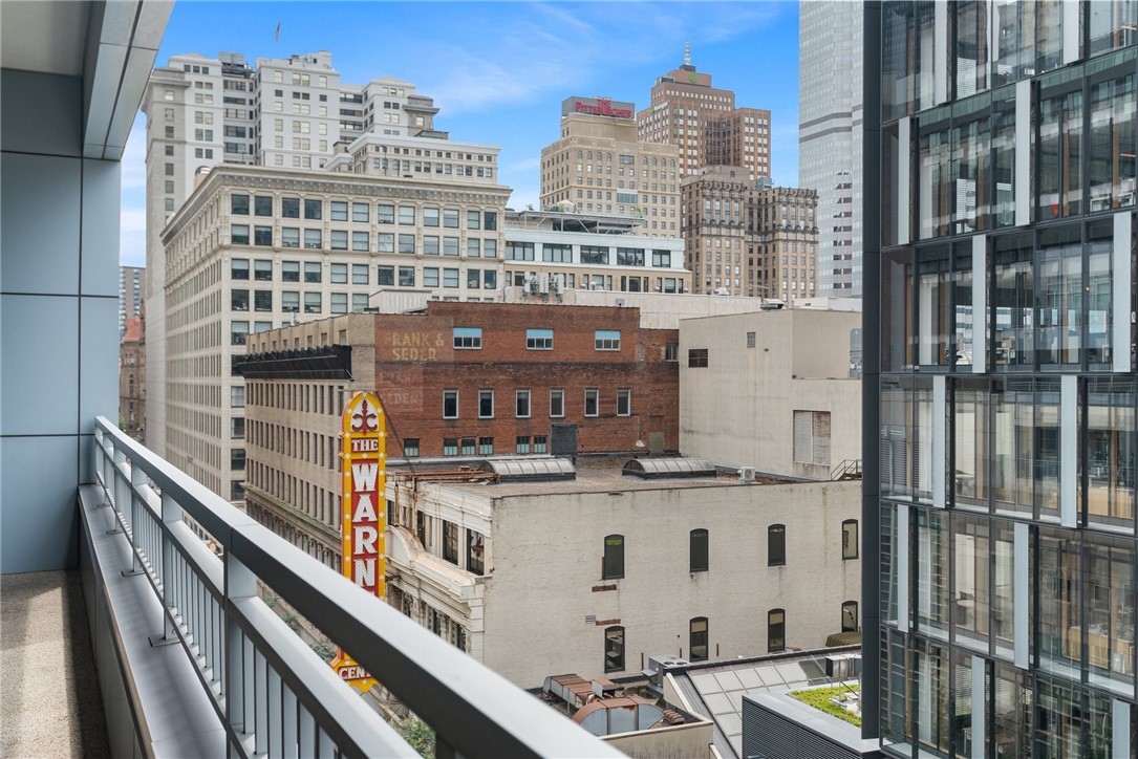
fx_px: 1107
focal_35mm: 35
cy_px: 380
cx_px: 569
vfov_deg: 37.9
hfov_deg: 54.4
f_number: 8
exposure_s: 1/80
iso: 400
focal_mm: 35
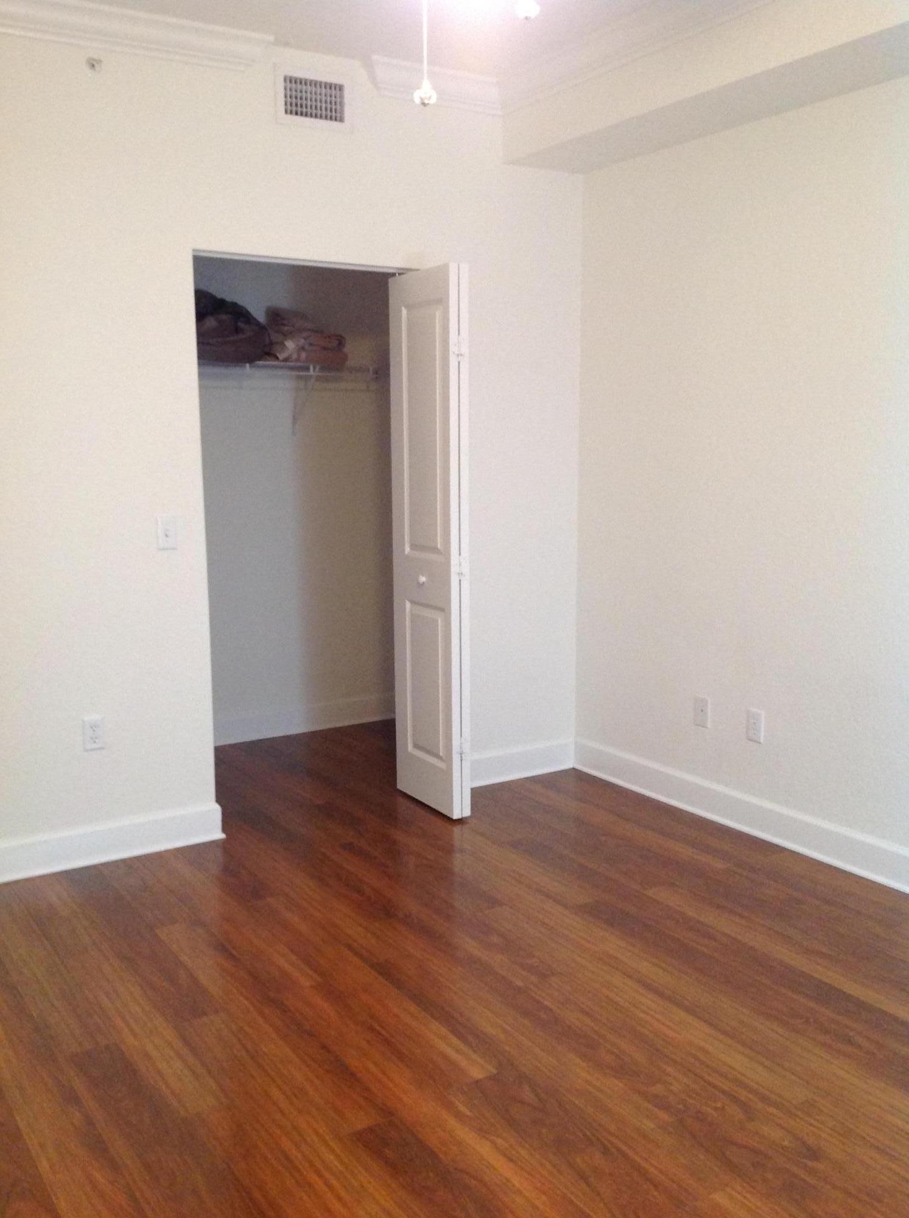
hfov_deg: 40.6
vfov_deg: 52.7
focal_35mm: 35
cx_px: 454
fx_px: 1229
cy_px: 609
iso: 250
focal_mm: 4.28
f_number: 2.4
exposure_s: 1/15
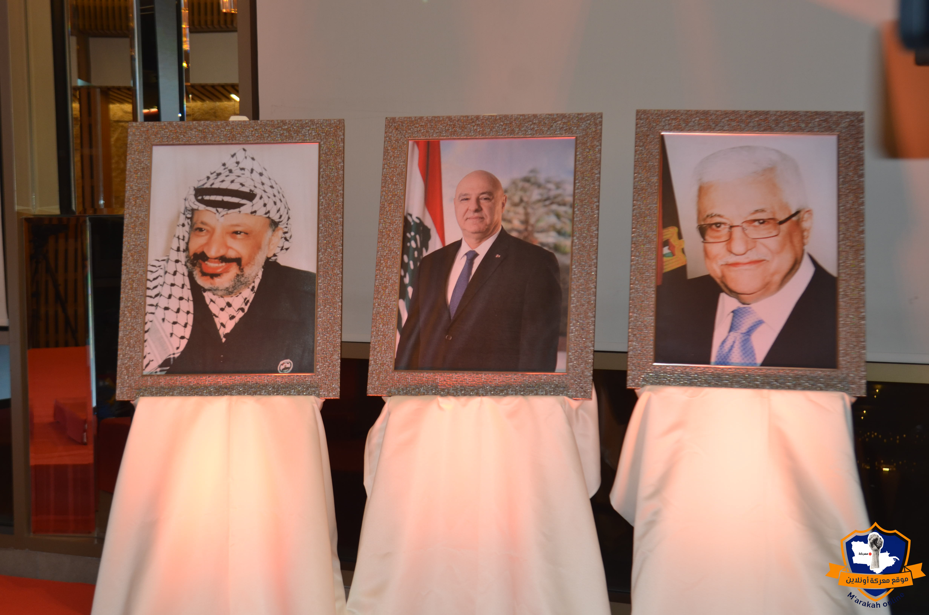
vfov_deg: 23.7
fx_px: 1468
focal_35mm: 57
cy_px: 308
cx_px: 464
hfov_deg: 35.1
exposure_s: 1/80
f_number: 4
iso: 400
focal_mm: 38
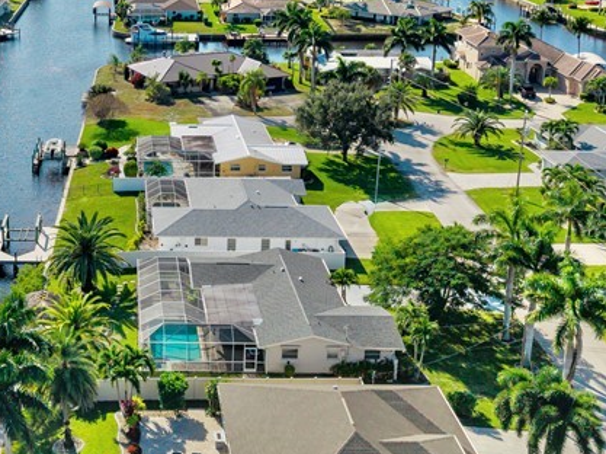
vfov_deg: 24.4
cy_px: 92
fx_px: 1032
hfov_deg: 31.7
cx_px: 100
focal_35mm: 59
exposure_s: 1/640
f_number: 1.8
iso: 100
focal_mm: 8.67
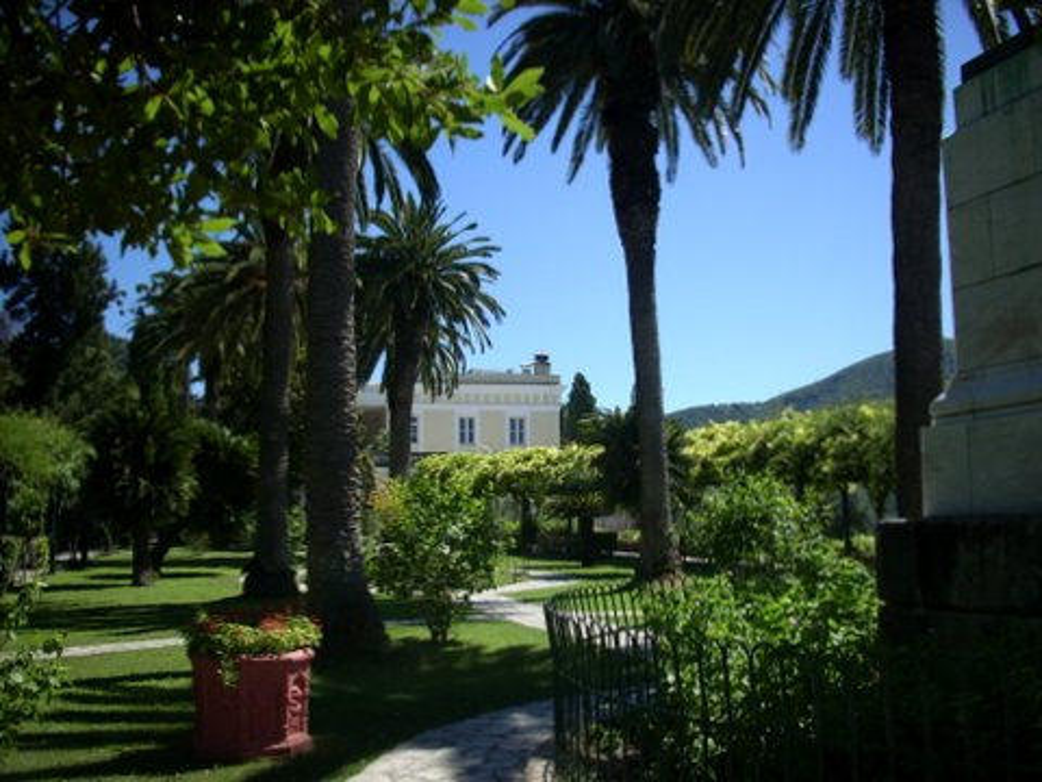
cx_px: 521
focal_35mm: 37
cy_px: 391
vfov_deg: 38.7
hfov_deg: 50.1
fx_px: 1114
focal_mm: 6.2
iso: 64
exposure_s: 1/239
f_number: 5.6
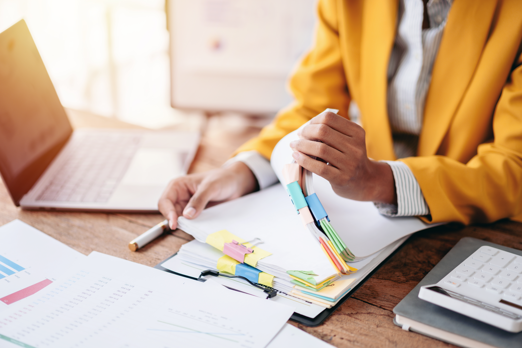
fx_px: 798
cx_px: 261
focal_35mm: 55
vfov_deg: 24.6
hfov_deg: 36.2
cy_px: 174
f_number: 1.8
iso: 100
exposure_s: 1/320
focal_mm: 55
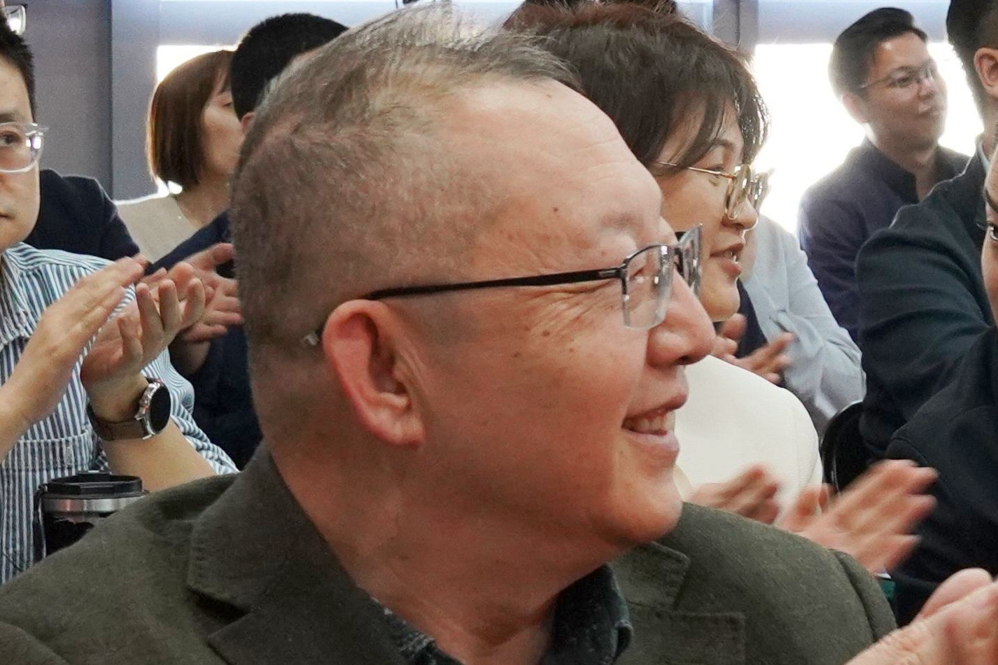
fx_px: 4434
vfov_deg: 8.6
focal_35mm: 160
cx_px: 1510
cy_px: 257
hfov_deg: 12.2
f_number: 5.6
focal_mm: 24
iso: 1000
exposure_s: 1/60
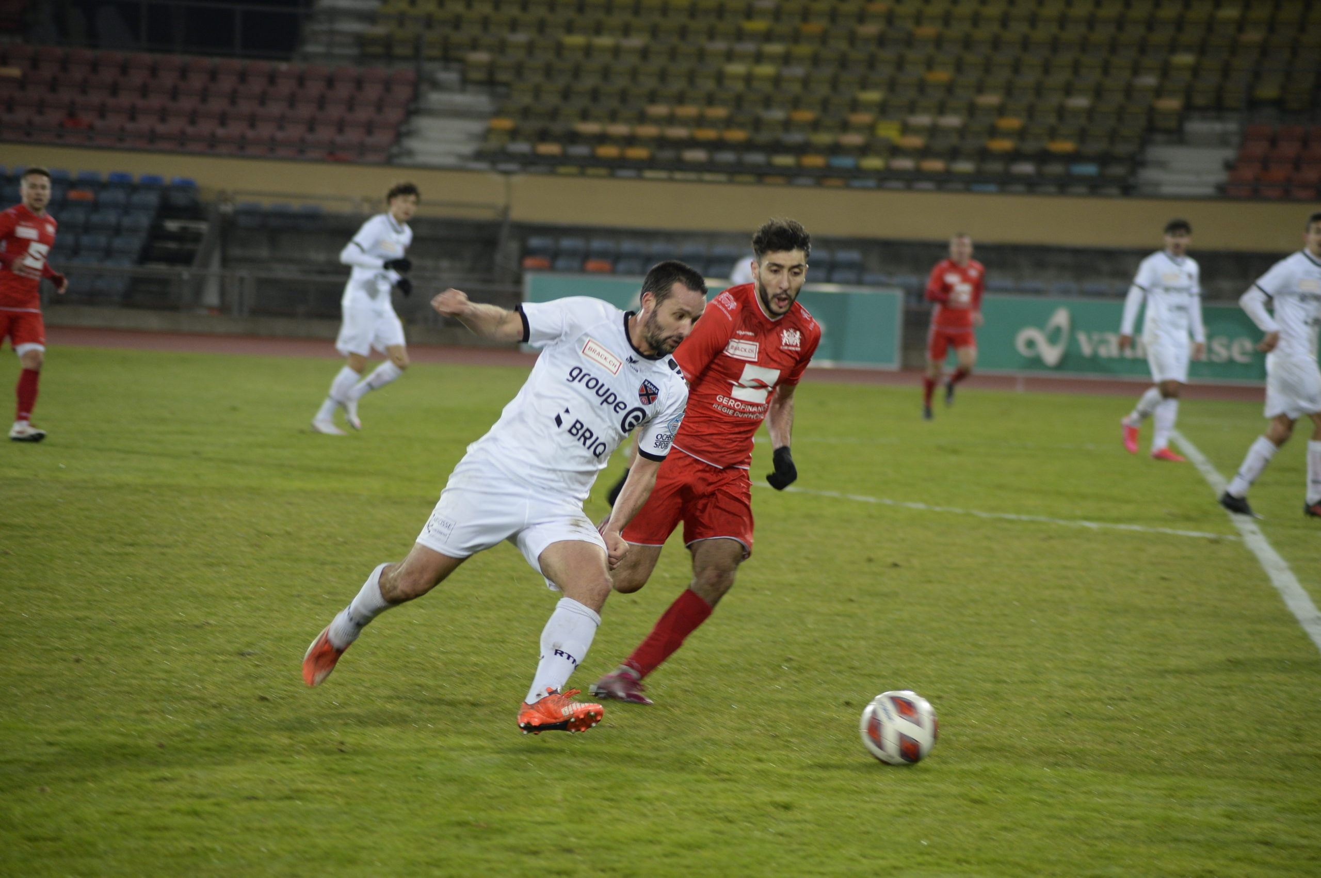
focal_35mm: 155
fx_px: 5681
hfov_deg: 13.3
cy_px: 439
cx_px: 660
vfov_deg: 8.8
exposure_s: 1/250
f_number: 4.5
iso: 1400
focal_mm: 155
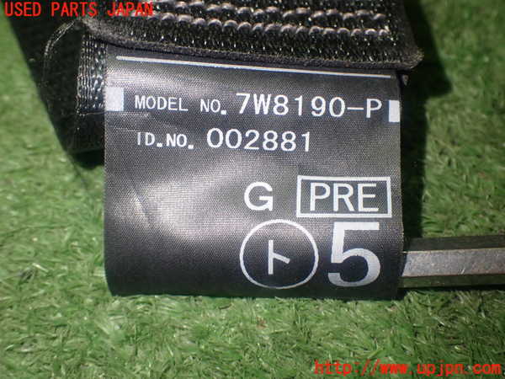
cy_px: 190
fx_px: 598
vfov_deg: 35.1
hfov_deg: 45.8
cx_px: 252
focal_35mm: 41
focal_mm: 7.31
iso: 320
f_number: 2.8
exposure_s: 1/40
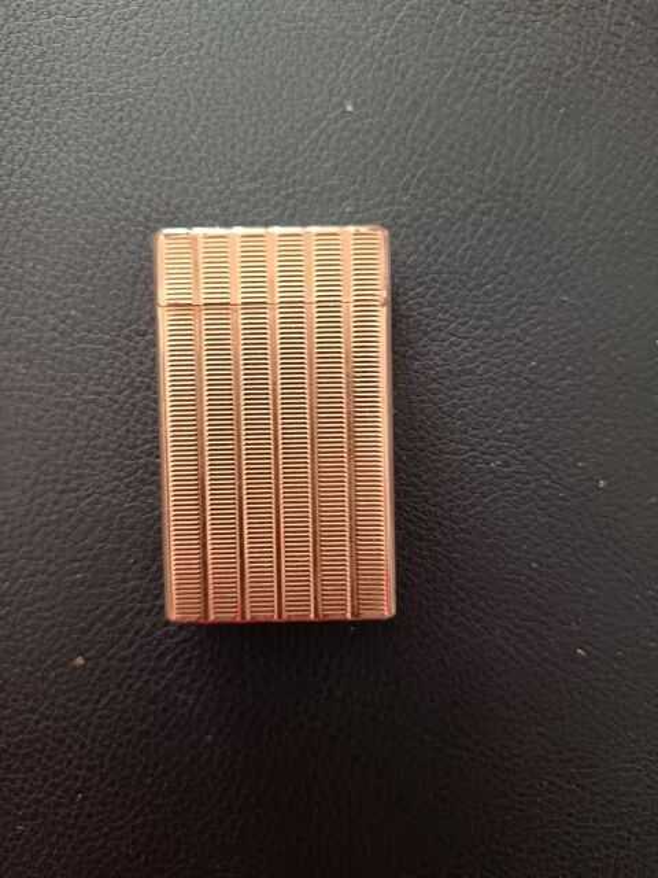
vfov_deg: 71.6
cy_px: 439
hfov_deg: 56.8
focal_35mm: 24
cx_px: 329
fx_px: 608
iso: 3239
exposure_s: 1/25
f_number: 1.75
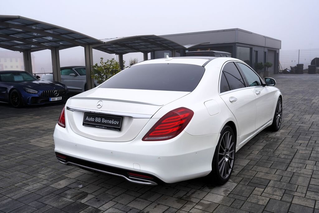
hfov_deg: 57.2
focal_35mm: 33
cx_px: 160
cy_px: 106
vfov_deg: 40.0
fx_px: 292
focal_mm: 33
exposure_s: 1/125
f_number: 5.6
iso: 100
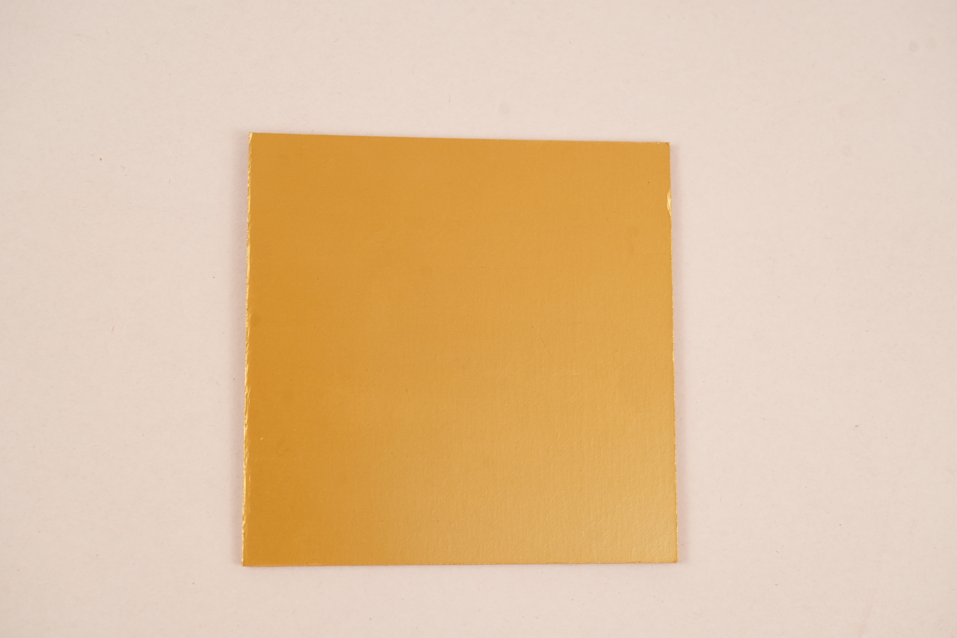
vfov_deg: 21.9
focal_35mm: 62
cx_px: 478
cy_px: 319
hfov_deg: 32.4
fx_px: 1648
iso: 640
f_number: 7.1
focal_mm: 62
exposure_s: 1/200
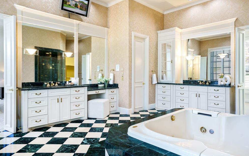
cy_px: 75
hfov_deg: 74.8
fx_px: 163
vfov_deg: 51.1
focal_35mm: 24
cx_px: 125
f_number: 6.3
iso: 800
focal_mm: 23
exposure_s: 1/13
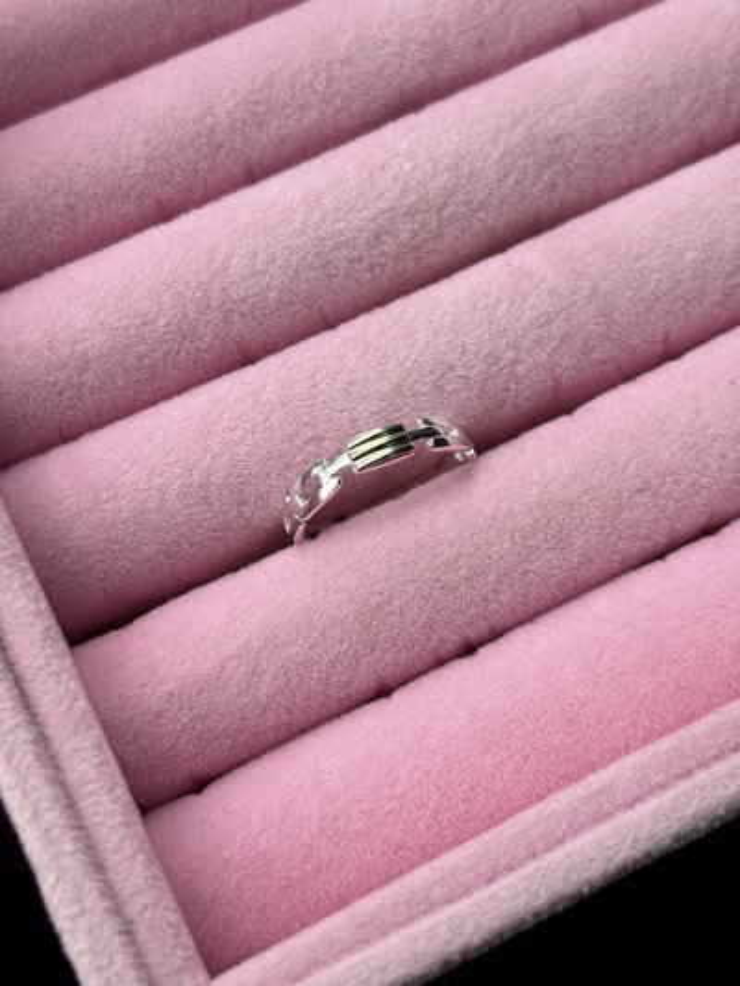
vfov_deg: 36.8
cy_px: 493
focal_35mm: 52
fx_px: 1482
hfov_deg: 28.0
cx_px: 370
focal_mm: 5.96
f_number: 1.6
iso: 32
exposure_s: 1/312
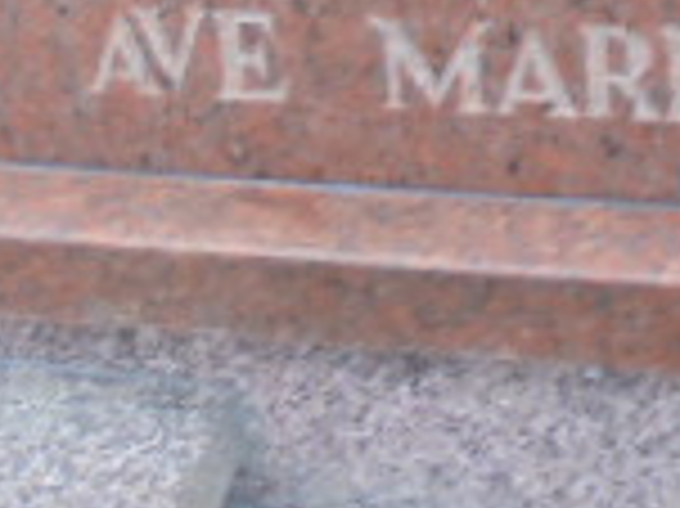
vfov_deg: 11.9
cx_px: 162
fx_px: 2159
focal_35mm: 110
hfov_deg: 17.8
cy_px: -521
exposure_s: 1/30
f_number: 3.5
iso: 100
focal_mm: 4.6
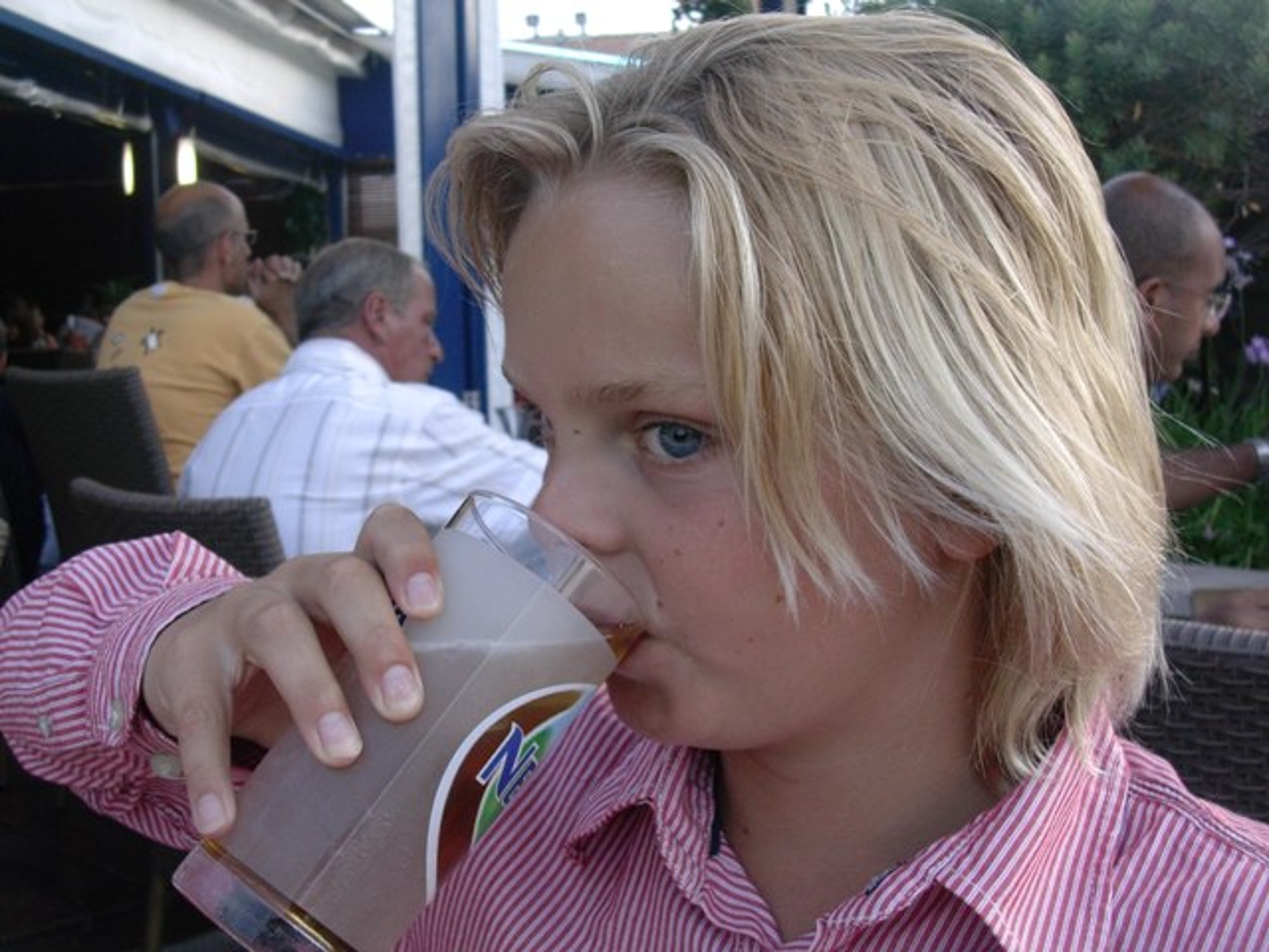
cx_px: 634
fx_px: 1650
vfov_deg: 32.2
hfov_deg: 42.1
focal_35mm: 45
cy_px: 476
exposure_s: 1/78.3
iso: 70
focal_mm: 6.7
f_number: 2.9
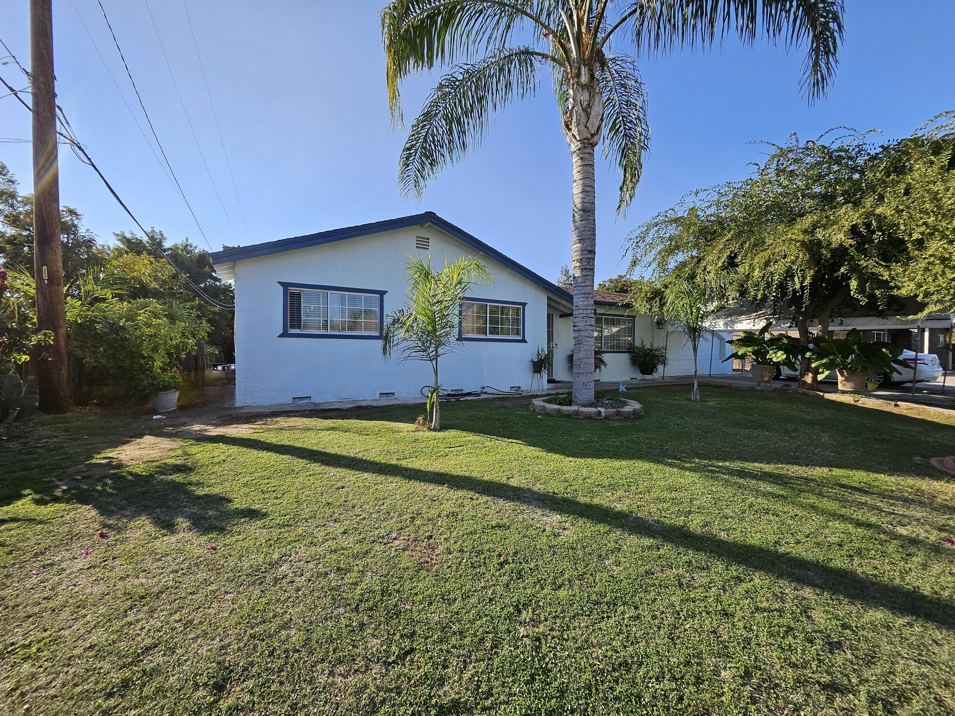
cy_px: 358
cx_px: 478
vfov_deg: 89.9
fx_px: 359
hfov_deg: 106.2
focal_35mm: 13
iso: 32
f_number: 2.2
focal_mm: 1.74
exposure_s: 1/625
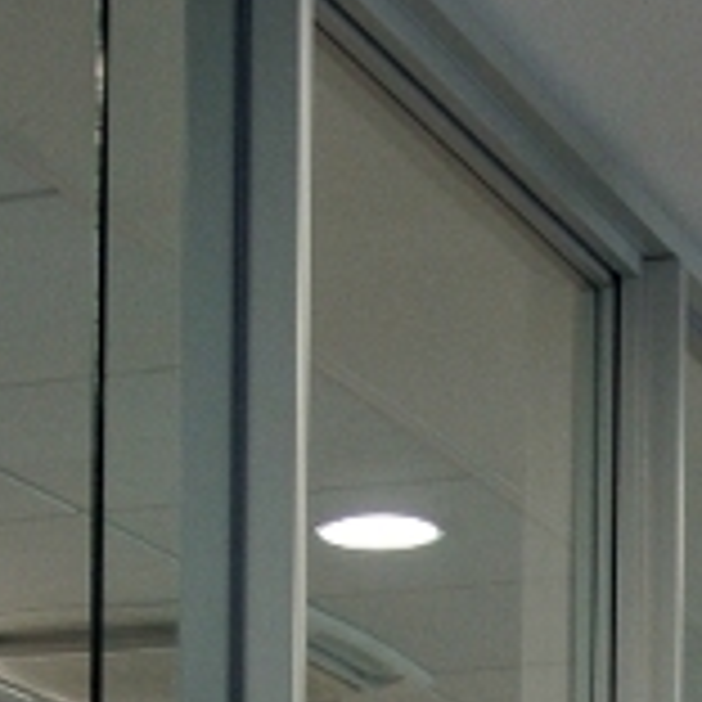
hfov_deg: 11.9
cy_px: 1611
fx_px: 3373
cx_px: 328
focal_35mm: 147
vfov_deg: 10.4
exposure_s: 1/60
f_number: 3.5
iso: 250
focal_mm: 11.4
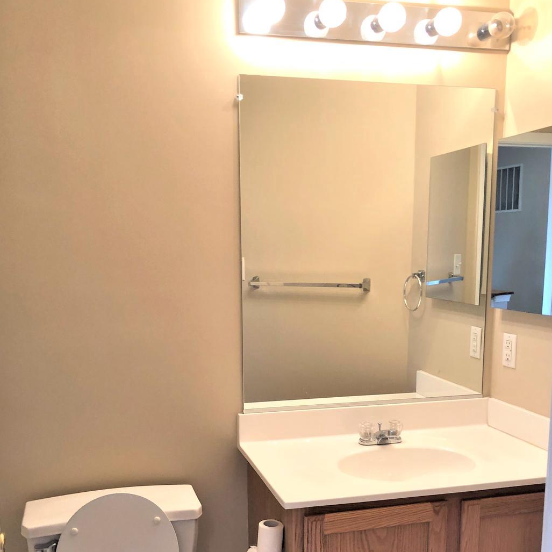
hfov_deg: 44.9
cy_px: 364
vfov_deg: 44.3
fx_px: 668
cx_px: 267
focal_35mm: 37
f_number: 1.8
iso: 40
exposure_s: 1/24
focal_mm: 4
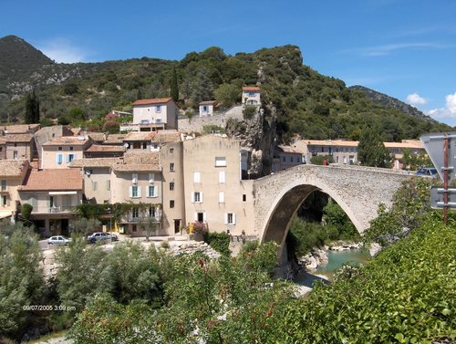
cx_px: 228
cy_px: 172
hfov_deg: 47.8
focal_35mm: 39
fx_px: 515
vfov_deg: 36.9
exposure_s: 1/775
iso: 100
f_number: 4.8
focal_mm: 8
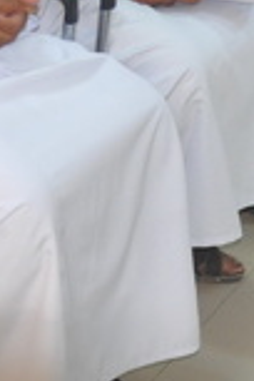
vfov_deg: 11.9
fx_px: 1742
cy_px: -193
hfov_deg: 8.3
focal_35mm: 165
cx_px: -5
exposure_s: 1/60
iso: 800
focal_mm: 21
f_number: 3.8
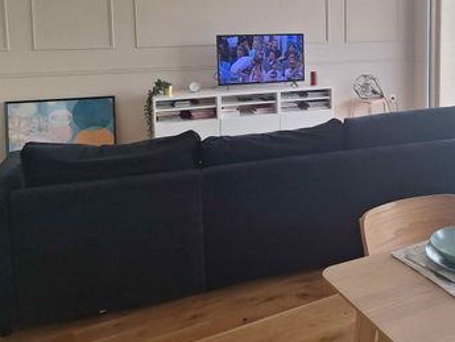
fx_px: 526
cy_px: 66
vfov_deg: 34.8
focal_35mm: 40
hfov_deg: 44.4
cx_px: 367
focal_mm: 5.54
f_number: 1.8
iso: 40
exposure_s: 1/134
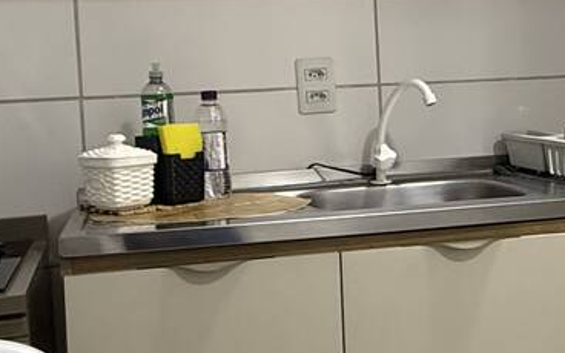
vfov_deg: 22.3
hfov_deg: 34.6
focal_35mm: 58
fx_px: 893
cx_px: 395
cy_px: 124
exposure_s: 1/60
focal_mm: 2.22
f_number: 2.2
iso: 320
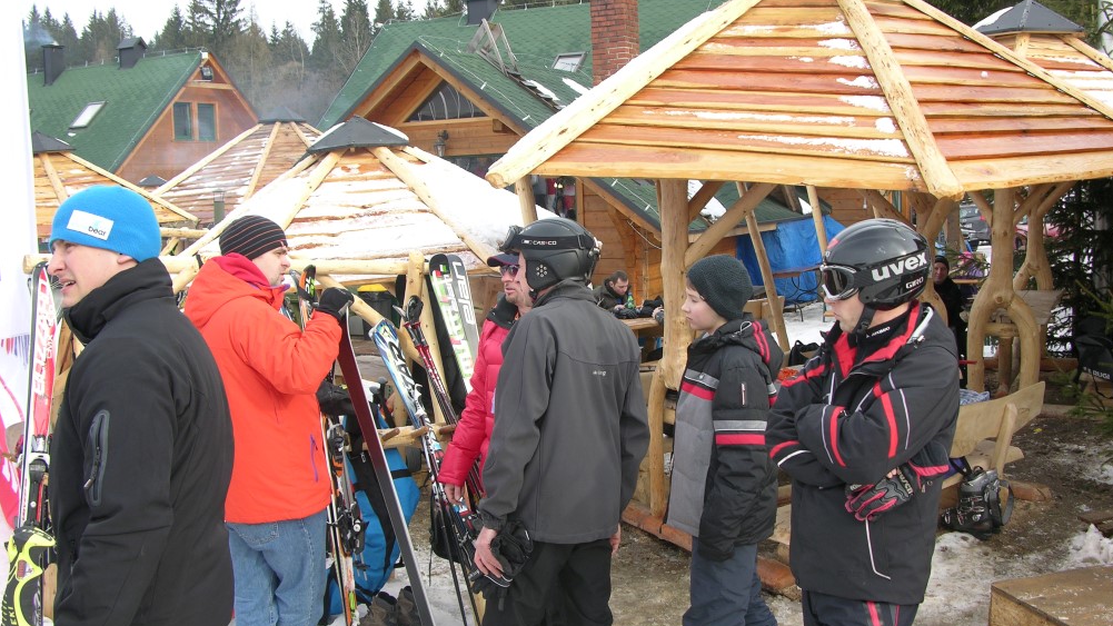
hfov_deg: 51.6
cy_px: 338
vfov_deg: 30.4
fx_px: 1151
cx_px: 568
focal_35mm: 39
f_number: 4
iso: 50
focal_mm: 8.9
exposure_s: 1/102
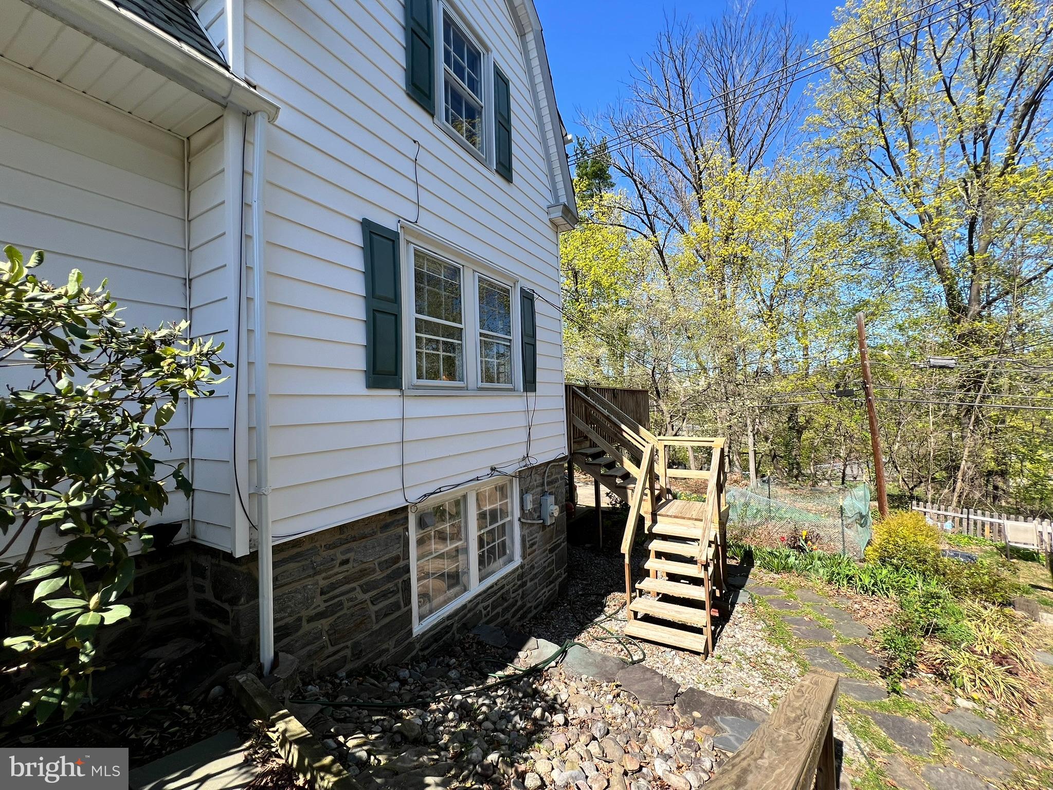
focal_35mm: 13
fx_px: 395
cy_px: 395
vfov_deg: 89.9
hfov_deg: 106.2
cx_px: 526
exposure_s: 1/769
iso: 32
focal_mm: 1.57
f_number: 1.8
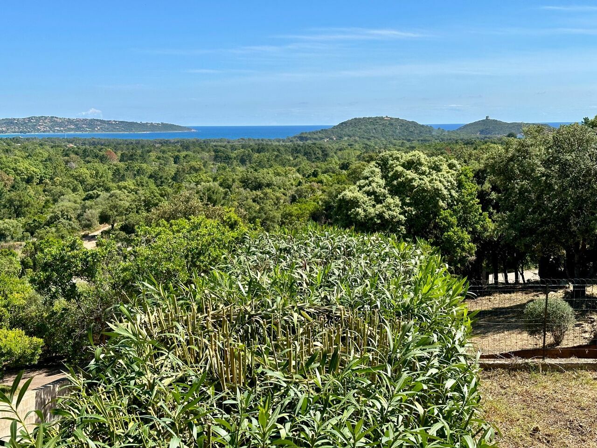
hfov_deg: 39.7
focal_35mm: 48
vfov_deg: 30.3
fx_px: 828
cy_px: 224
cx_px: 298
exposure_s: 1/3155
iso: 64
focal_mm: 6.86
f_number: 1.78
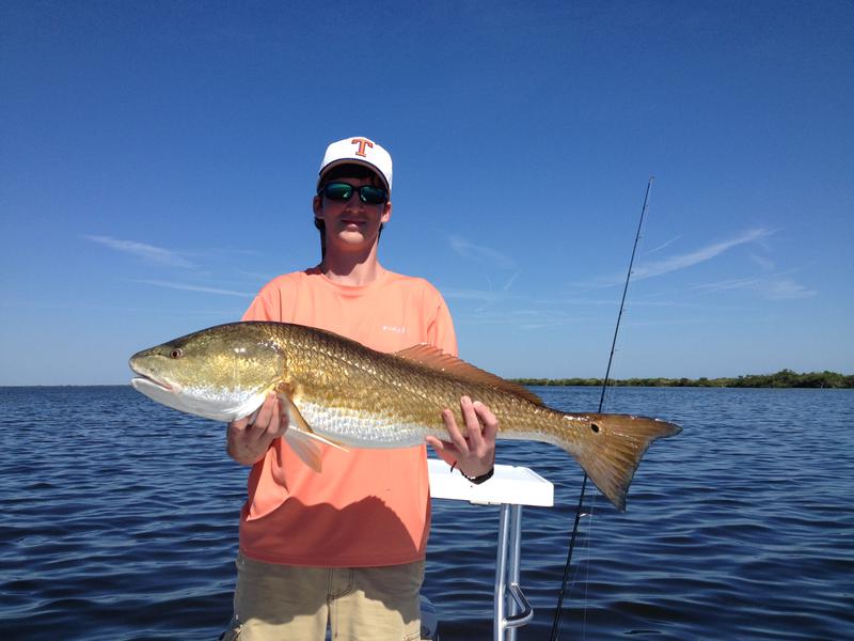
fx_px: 863
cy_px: 320
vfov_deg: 40.7
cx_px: 427
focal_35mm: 35
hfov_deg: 52.6
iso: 50
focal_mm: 4.28
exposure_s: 1/2513
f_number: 2.4
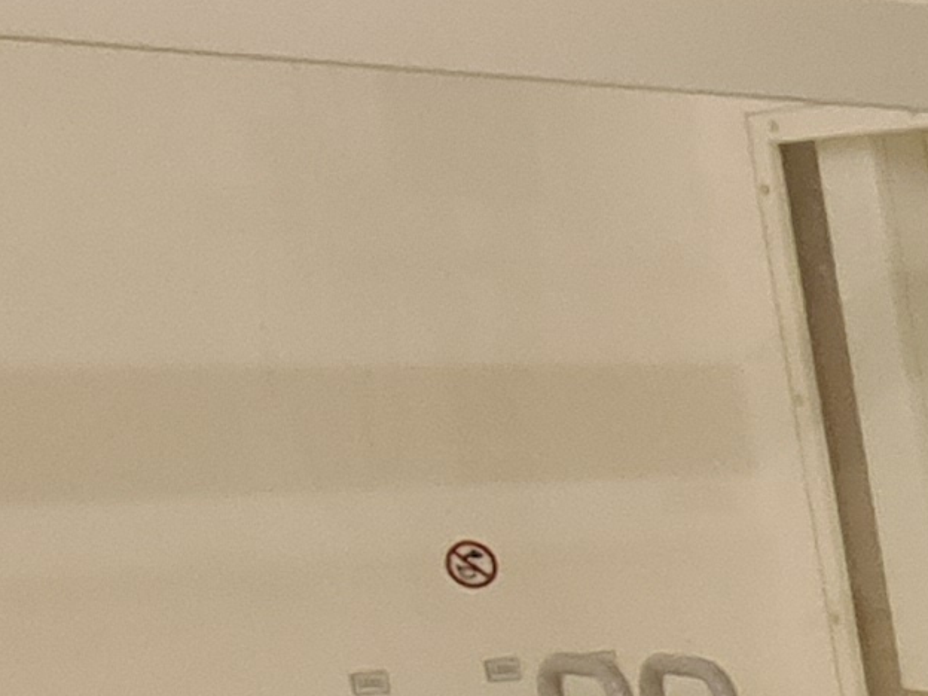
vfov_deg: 15.9
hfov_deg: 15.3
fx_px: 2252
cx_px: 2136
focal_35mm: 84
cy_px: 1089
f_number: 2.2
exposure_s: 1/50
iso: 400
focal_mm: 2.2
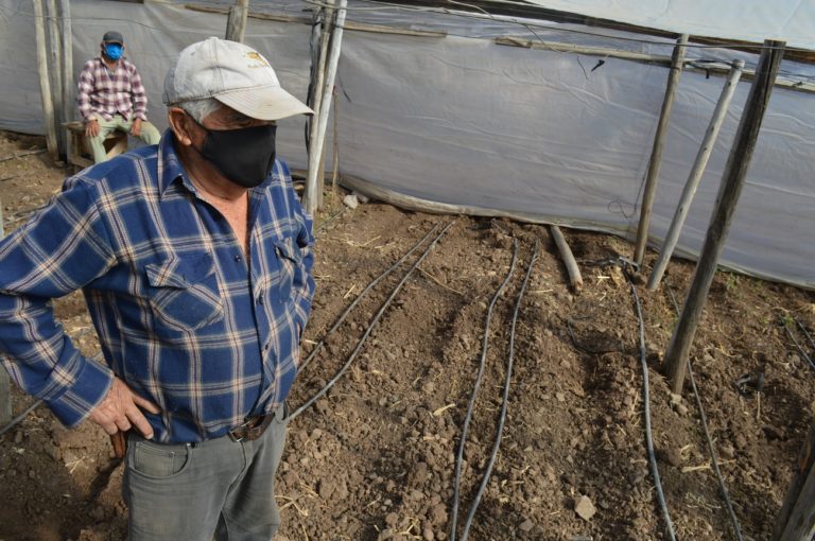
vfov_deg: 47.8
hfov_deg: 67.4
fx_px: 610
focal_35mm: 27
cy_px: 270
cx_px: 408
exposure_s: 1/200
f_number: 7.1
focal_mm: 18
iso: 100
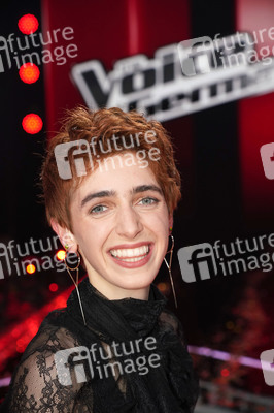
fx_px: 789
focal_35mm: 69
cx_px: 137
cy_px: 206
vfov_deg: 29.3
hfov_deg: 19.7
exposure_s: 1/100
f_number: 5.6
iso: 1600
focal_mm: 69
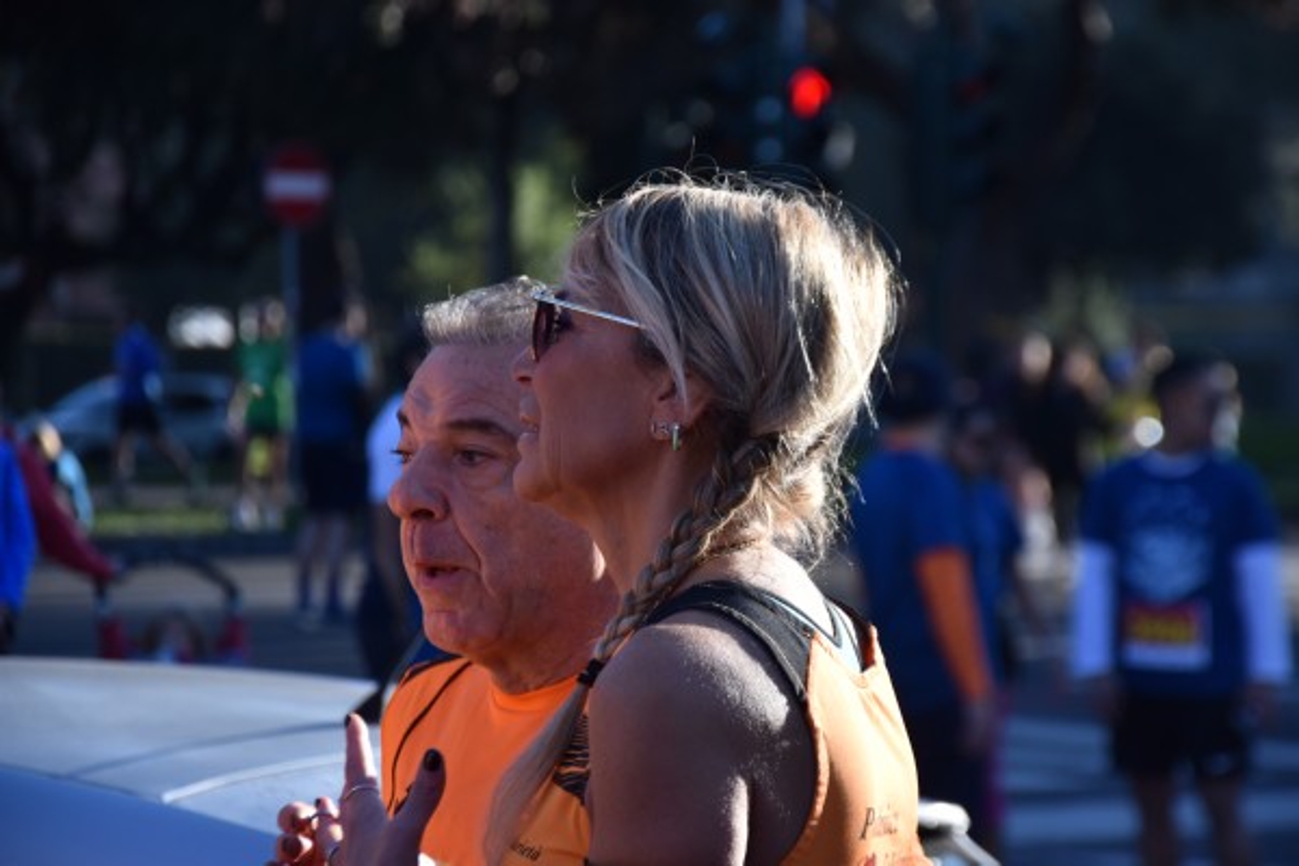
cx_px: 650
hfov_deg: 11.8
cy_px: 433
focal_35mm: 174
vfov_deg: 7.9
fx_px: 6278
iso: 320
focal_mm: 116
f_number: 5.6
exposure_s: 1/800
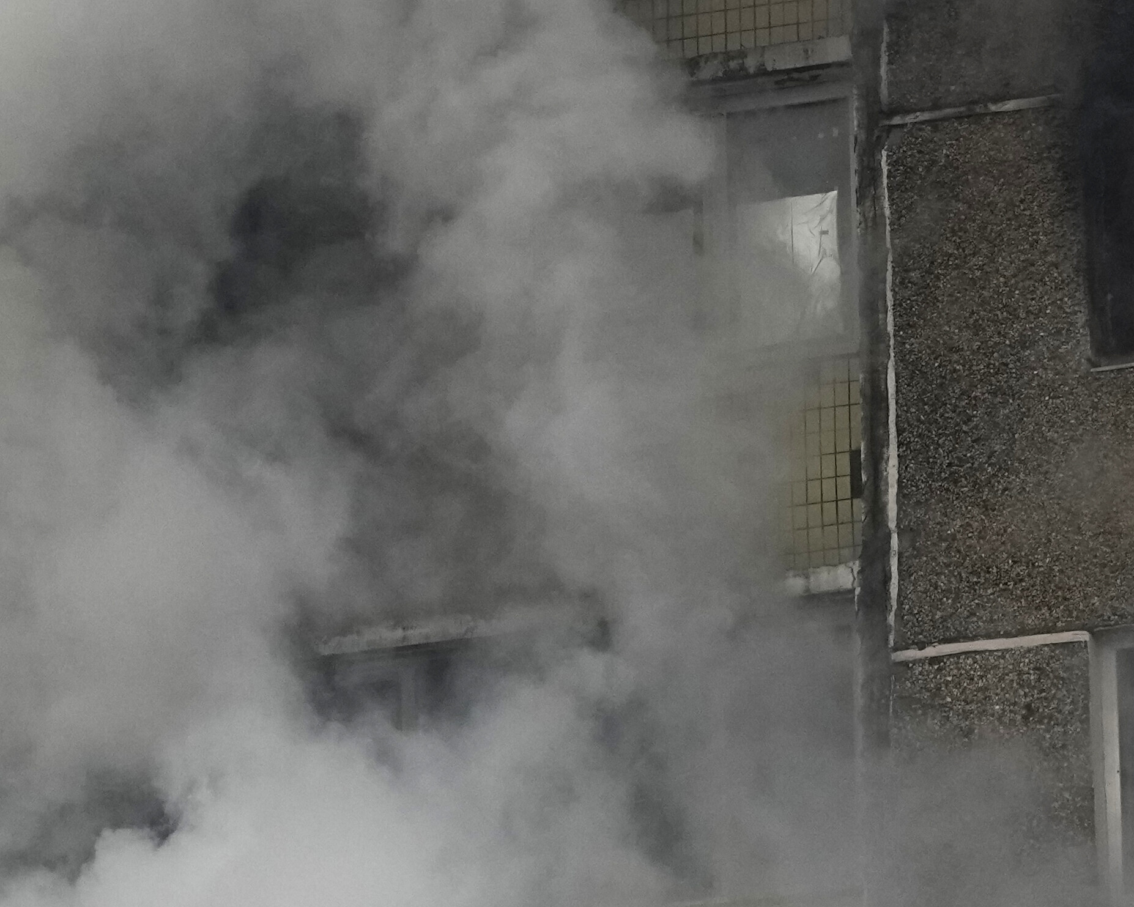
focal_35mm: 468
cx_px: -758
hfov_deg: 4.1
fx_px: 15706
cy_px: 483
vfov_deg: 3.3
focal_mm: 107
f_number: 5.6
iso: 1000
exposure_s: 1/800
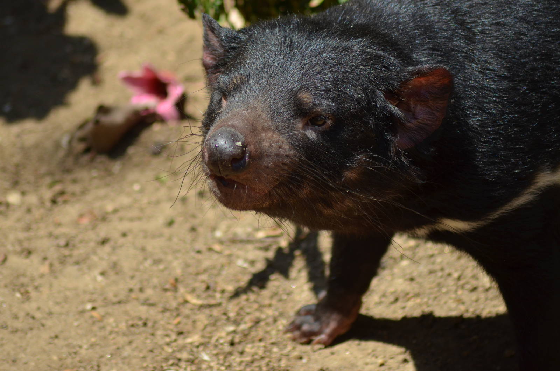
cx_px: 280
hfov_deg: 5.7
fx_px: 5589
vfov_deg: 3.8
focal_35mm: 360
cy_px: 186
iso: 400
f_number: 5.6
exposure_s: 1/2000
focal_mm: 240
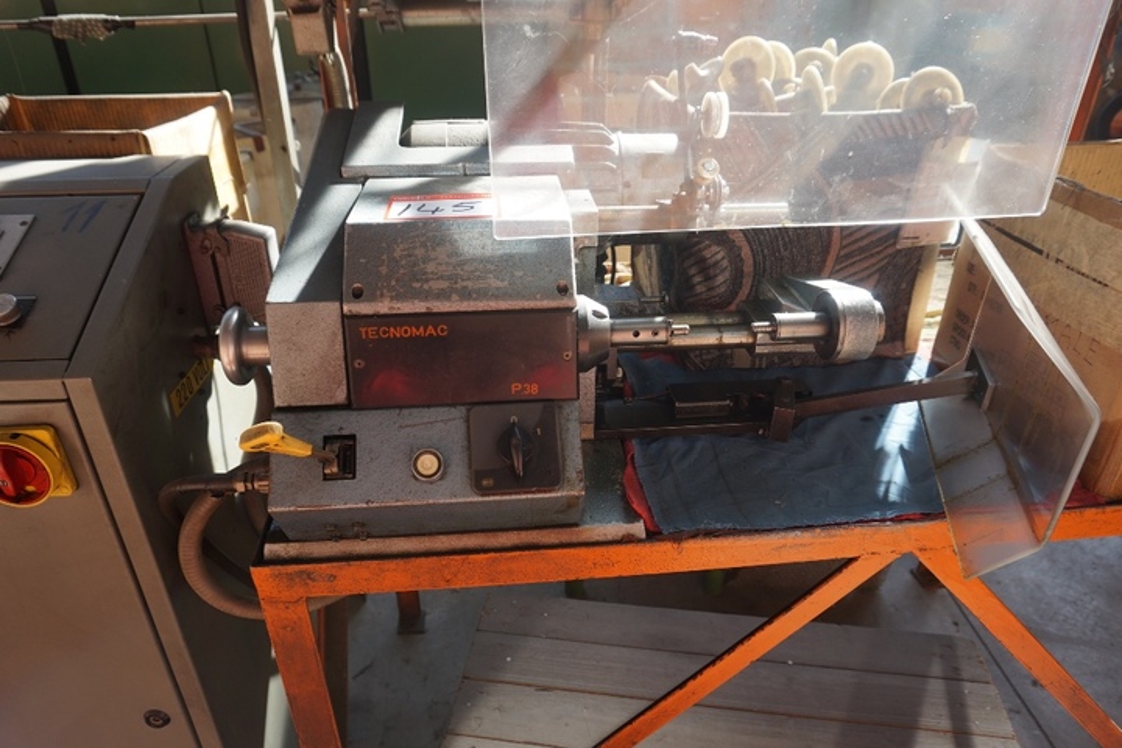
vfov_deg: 53.1
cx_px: 561
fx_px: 748
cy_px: 374
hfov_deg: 73.7
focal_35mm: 24
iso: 100
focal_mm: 16
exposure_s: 1/60
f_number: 4.5
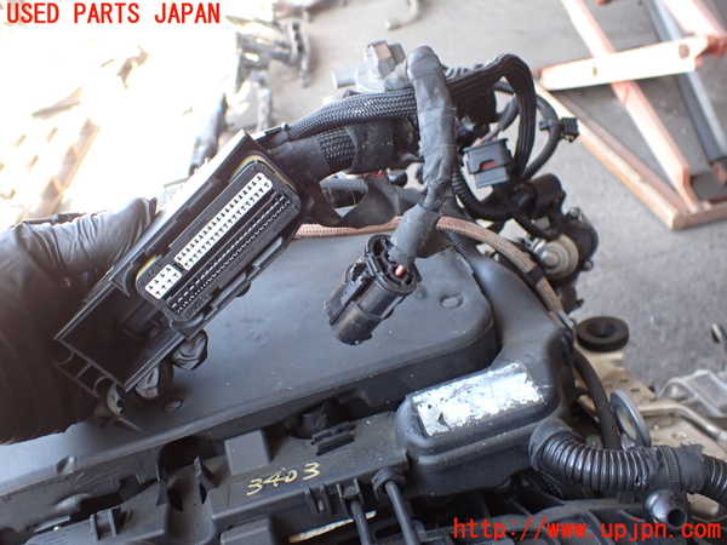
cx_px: 364
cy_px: 272
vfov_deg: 46.8
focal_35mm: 30
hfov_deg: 60.0
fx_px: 630
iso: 250
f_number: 2.3
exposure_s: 1/125
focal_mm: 5.4
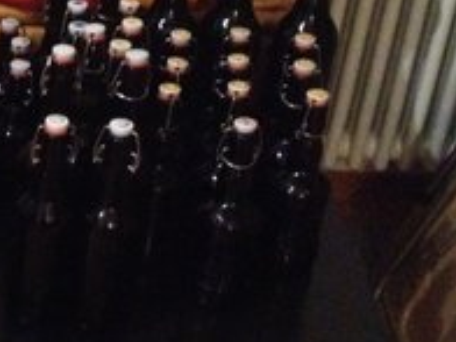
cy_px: 181
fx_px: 1502
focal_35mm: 114
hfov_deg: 15.6
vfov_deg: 13.0
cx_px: -268
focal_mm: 4.28
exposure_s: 1/15
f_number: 2.4
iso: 800
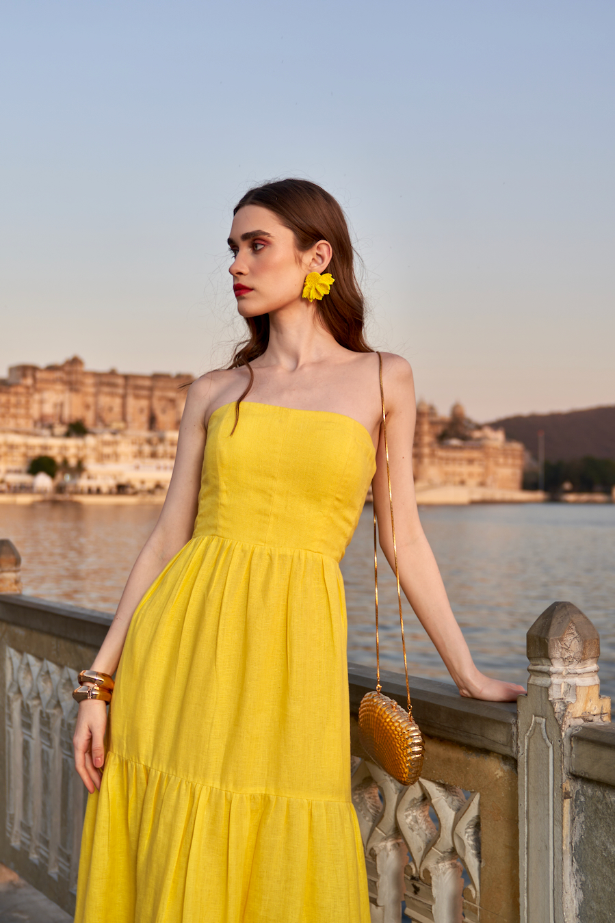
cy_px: 462
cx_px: 308
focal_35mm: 46
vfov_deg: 42.7
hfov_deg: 29.2
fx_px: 1179
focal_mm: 31
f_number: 2.8
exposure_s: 1/160
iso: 64
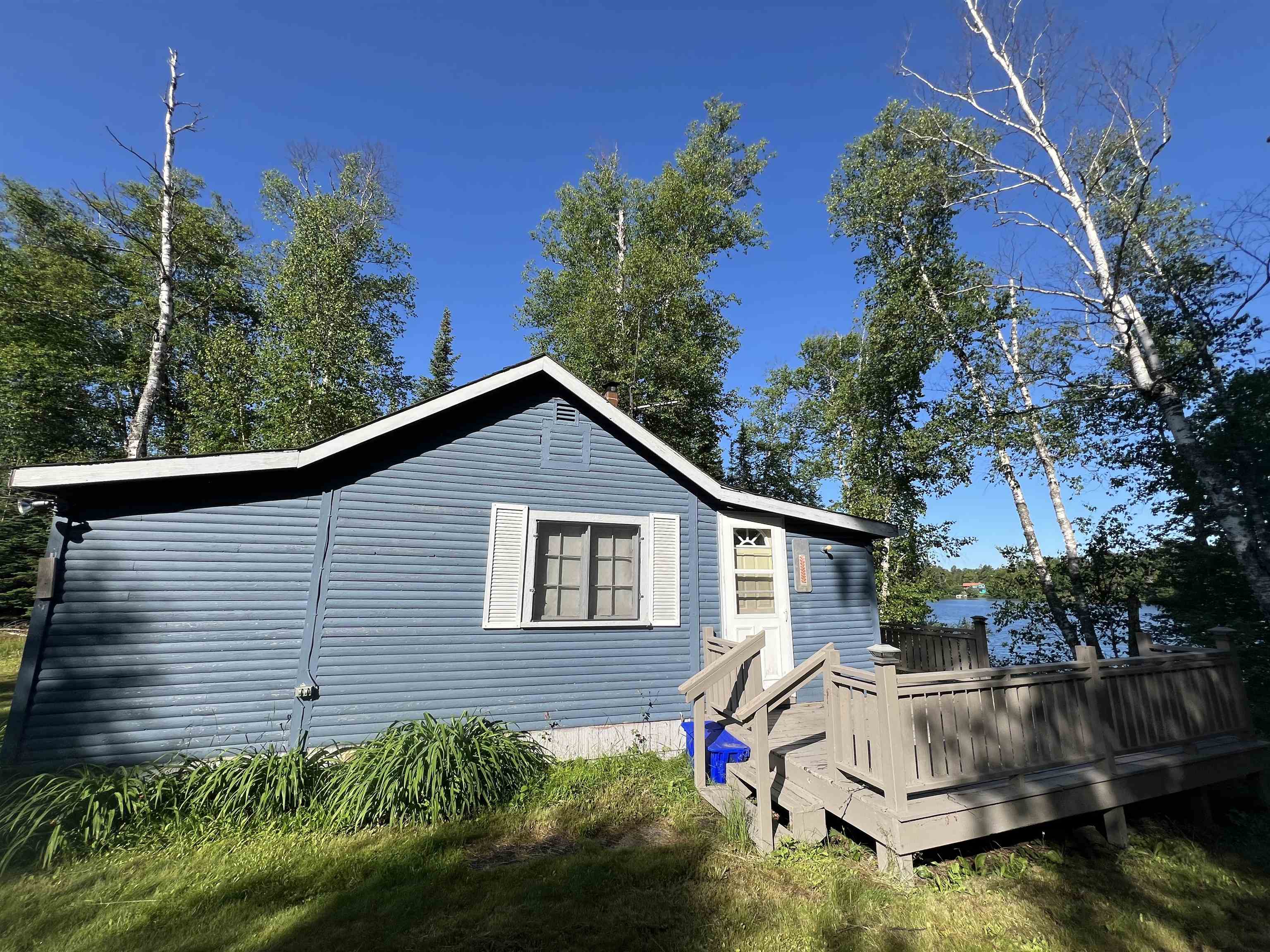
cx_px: 635
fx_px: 477
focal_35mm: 13
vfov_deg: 89.9
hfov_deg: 106.2
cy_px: 476
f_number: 1.8
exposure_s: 1/1647
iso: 32
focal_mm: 1.57
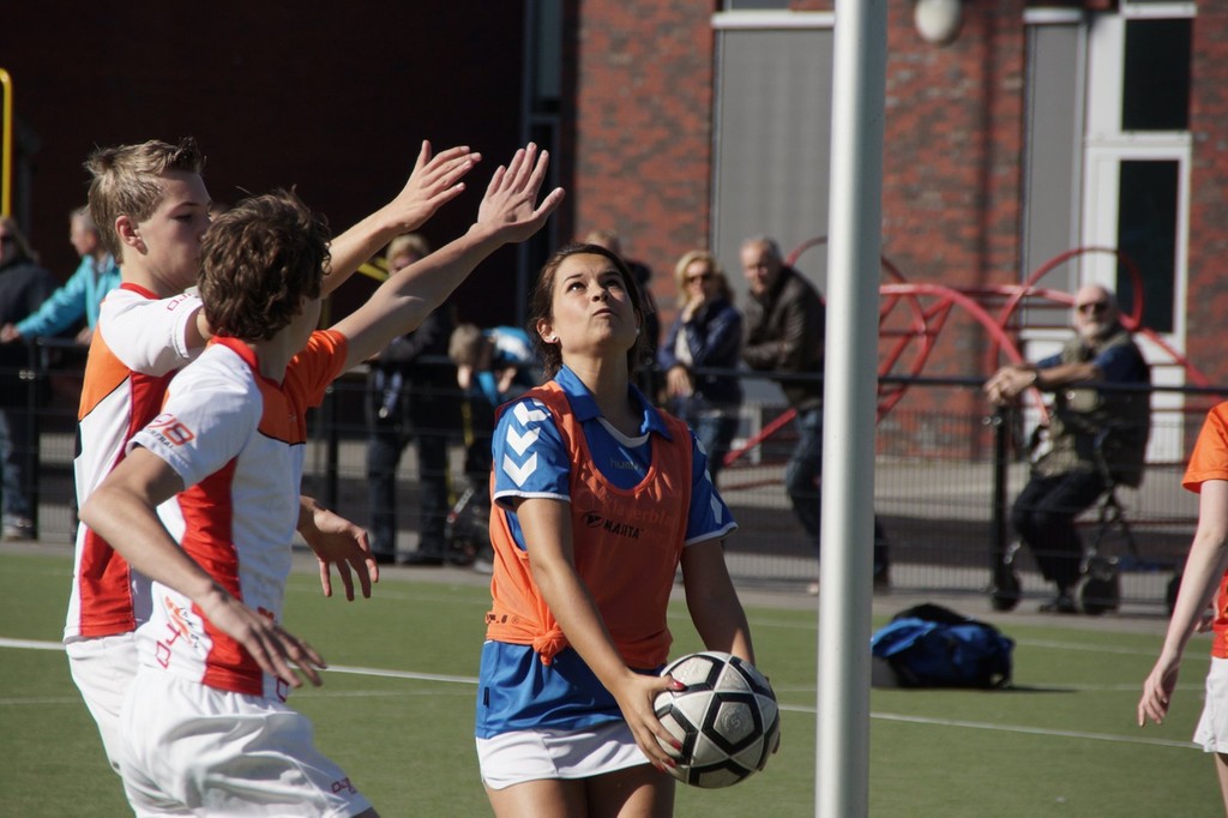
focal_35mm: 270
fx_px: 9207
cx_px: 614
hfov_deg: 7.6
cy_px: 409
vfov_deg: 5.1
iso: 250
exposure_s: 1/1000
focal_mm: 180
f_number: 7.1
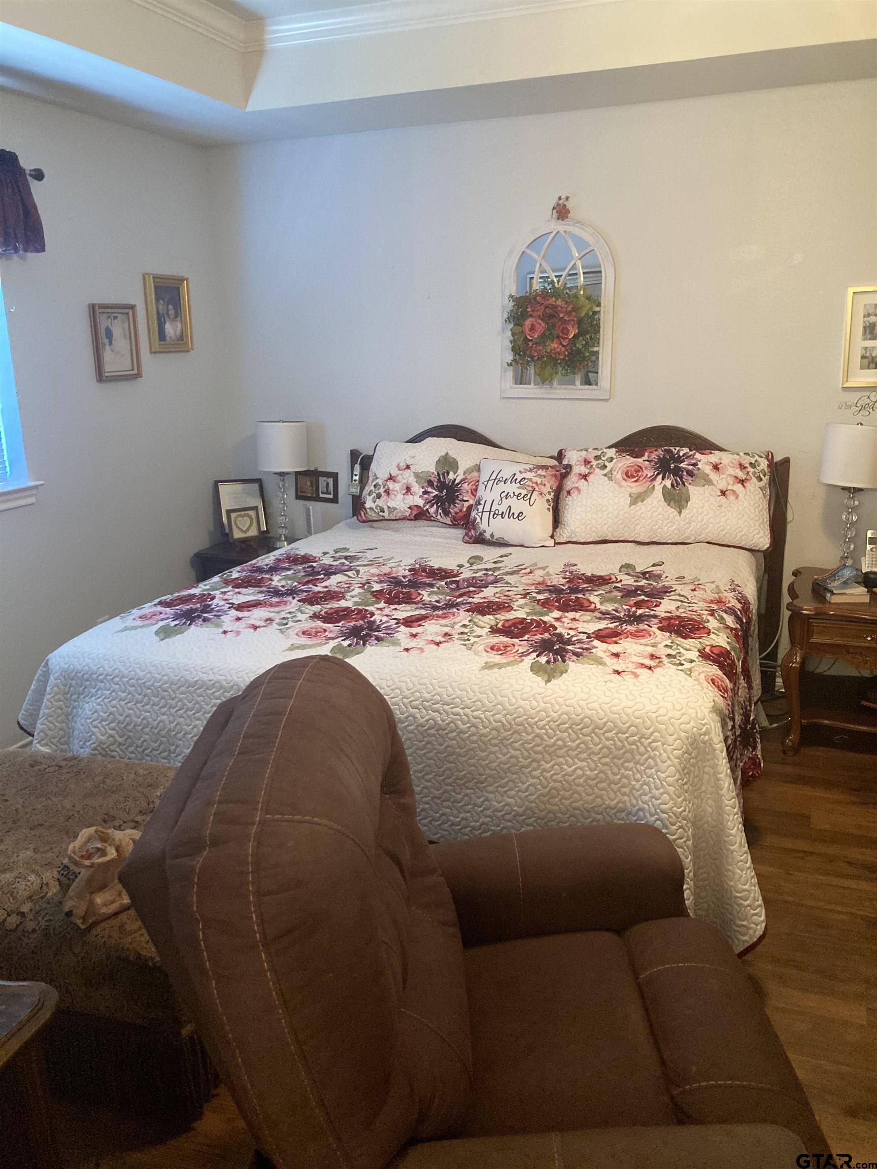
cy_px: 584
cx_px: 438
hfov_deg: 49.7
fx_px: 946
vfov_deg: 63.4
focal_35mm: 28
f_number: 1.8
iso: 400
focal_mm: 3.99
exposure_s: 1/40
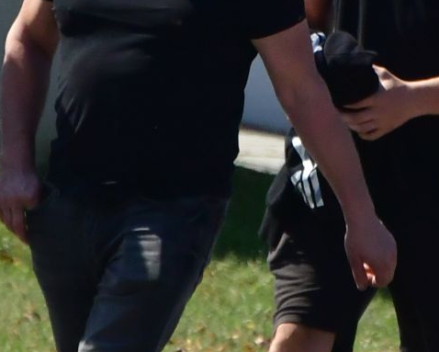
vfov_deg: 1.1
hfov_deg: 1.4
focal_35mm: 1412
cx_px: 298
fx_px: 18357
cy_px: 176
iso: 1000
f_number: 5.6
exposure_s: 1/6400
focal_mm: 300
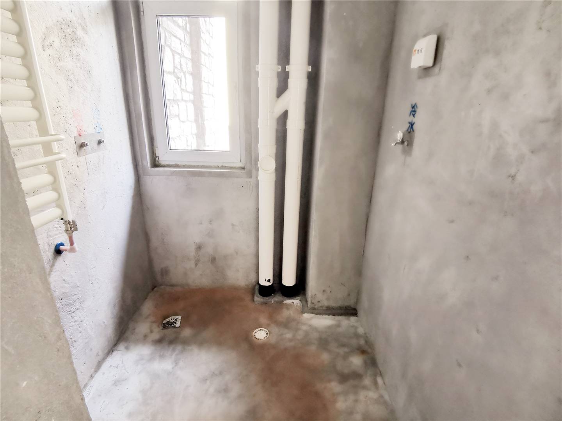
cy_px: 210
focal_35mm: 17
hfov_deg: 91.0
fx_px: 276
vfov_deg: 74.7
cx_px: 281
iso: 400
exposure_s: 1/33.3
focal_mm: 2.26
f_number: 2.2
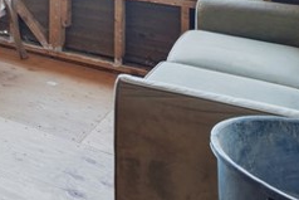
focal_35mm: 56
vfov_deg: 20.3
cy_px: -113
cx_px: -156
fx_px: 465
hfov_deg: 25.8
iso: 400
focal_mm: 13
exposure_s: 1/1250
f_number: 7.1
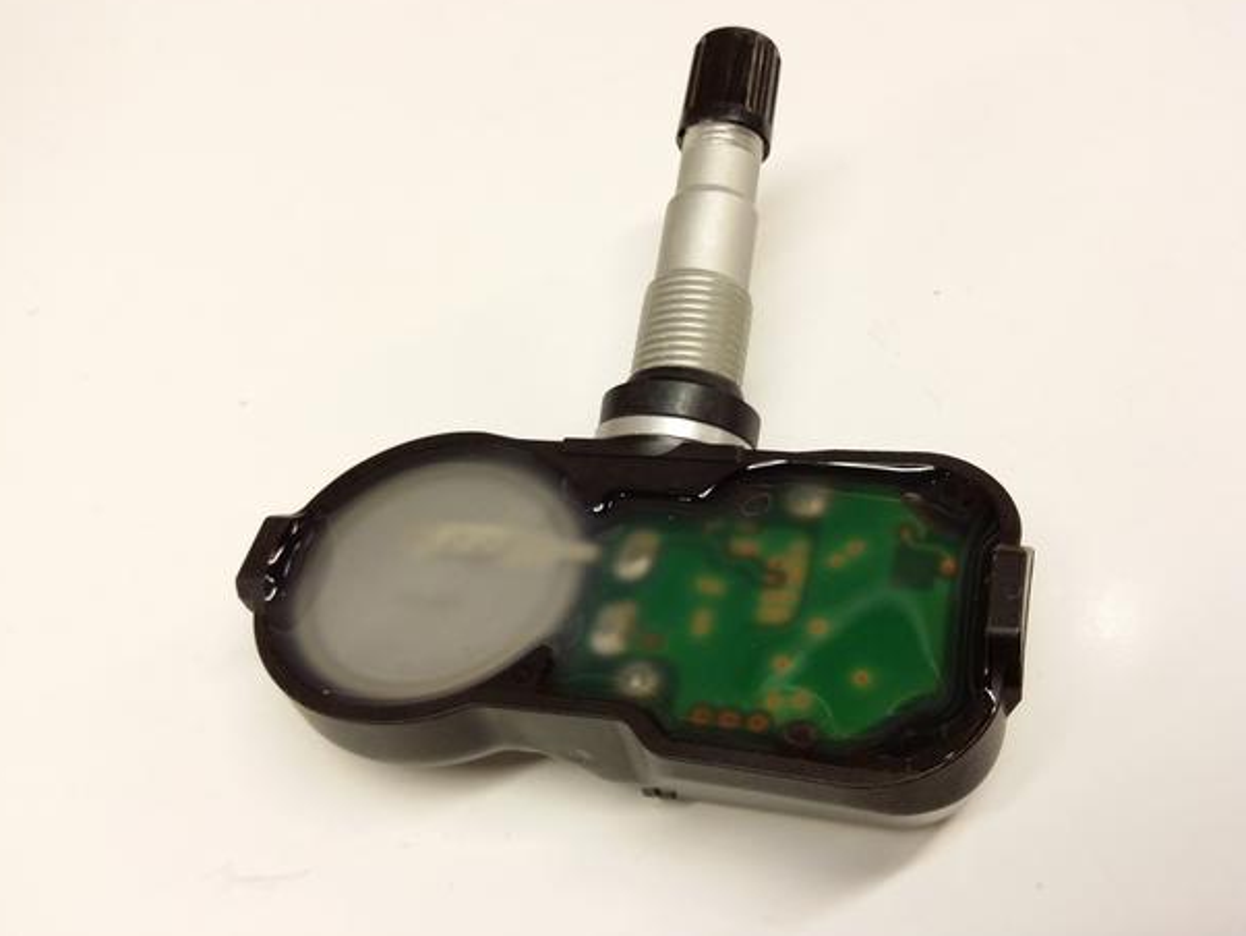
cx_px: 635
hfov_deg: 53.9
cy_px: 468
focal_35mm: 34
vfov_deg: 41.8
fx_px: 1224
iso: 160
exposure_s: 1/30
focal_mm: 3.4
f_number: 2.4
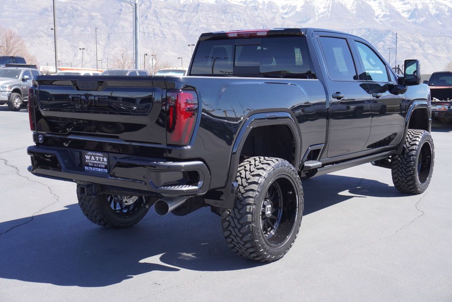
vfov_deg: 29.9
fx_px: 565
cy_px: 151
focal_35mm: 45
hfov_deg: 43.6
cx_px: 226
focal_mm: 30
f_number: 7.1
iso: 100
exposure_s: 1/125
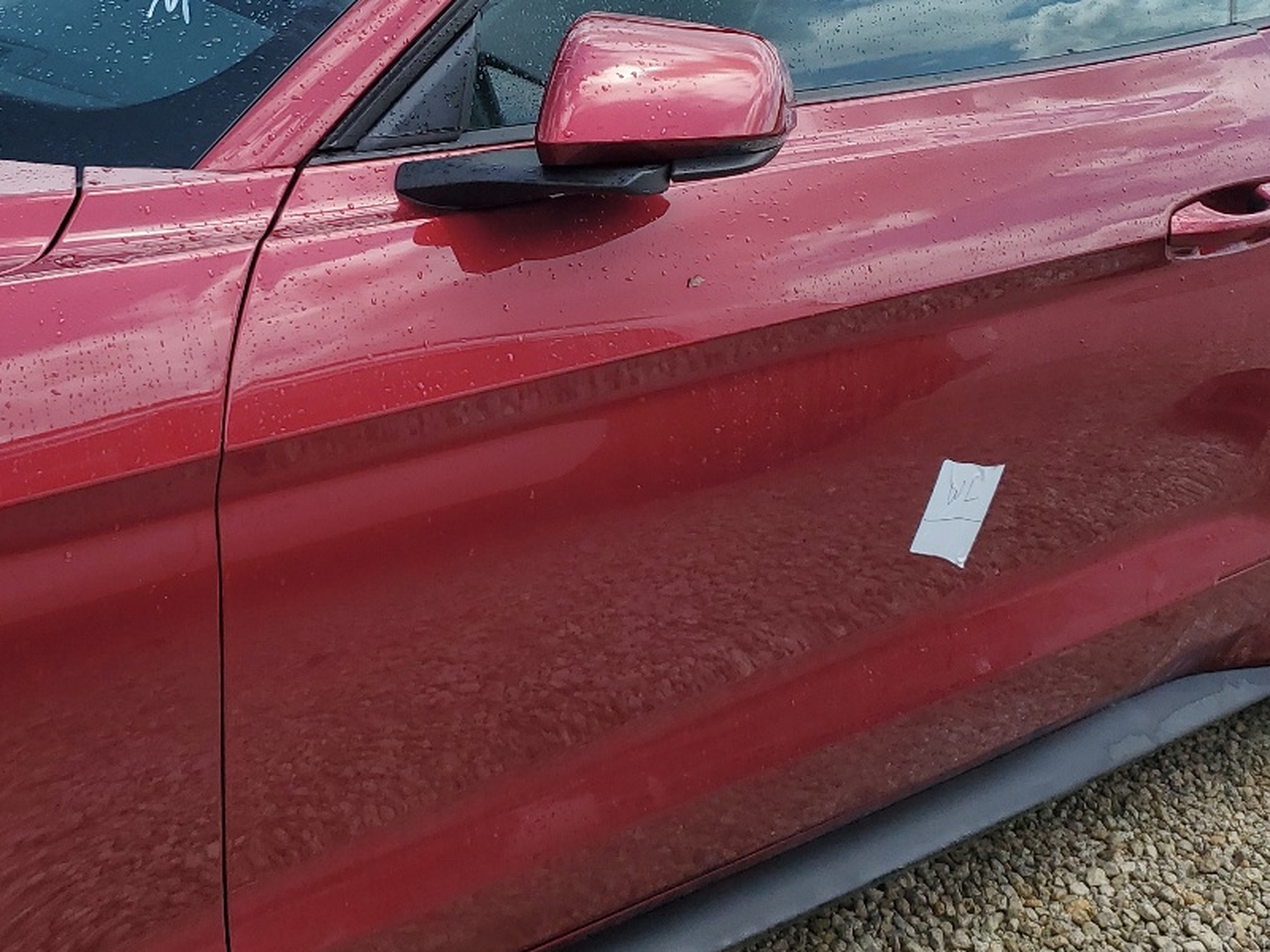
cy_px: 319
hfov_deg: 36.5
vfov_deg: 27.9
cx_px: 441
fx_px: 1908
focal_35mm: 52
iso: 50
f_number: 1.5
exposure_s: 1/3333
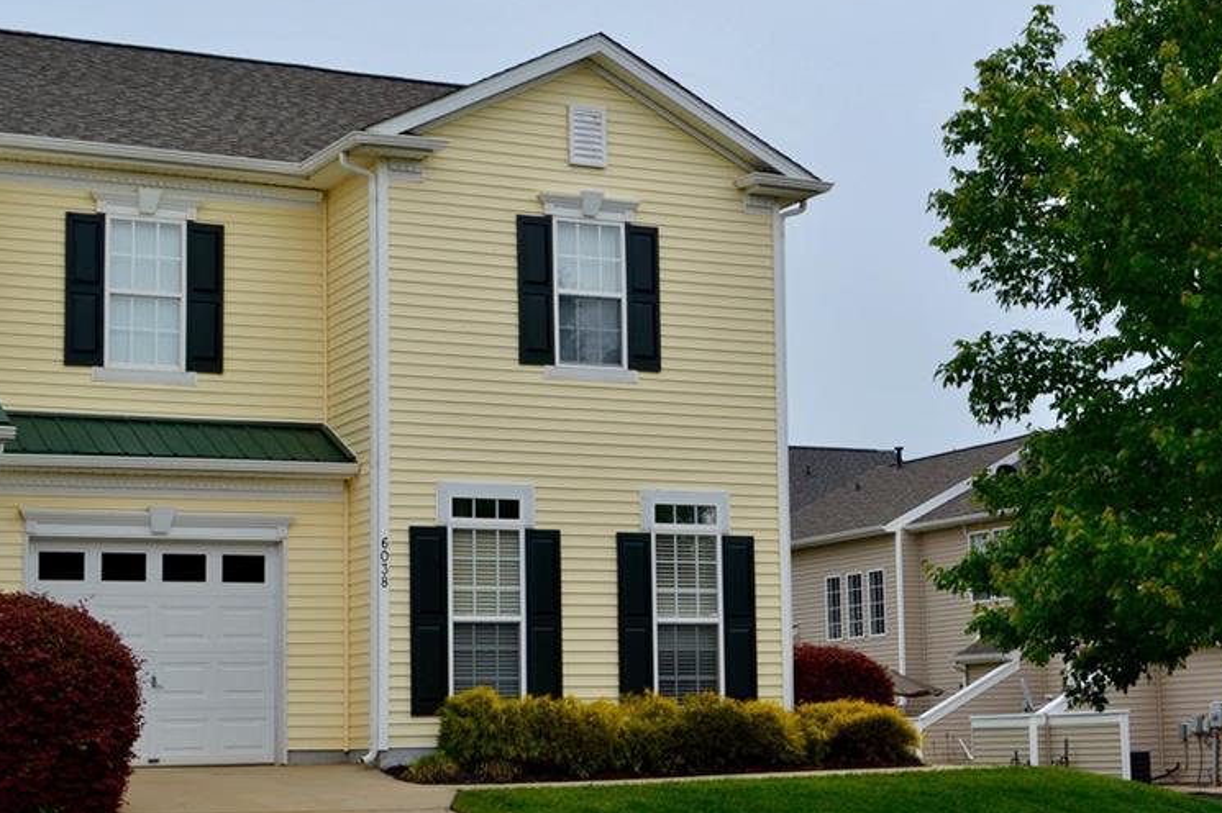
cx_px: 735
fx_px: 2239
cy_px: 433
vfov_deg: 20.6
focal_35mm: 66
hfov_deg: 30.4
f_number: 9
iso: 100
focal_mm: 32
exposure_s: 1/320
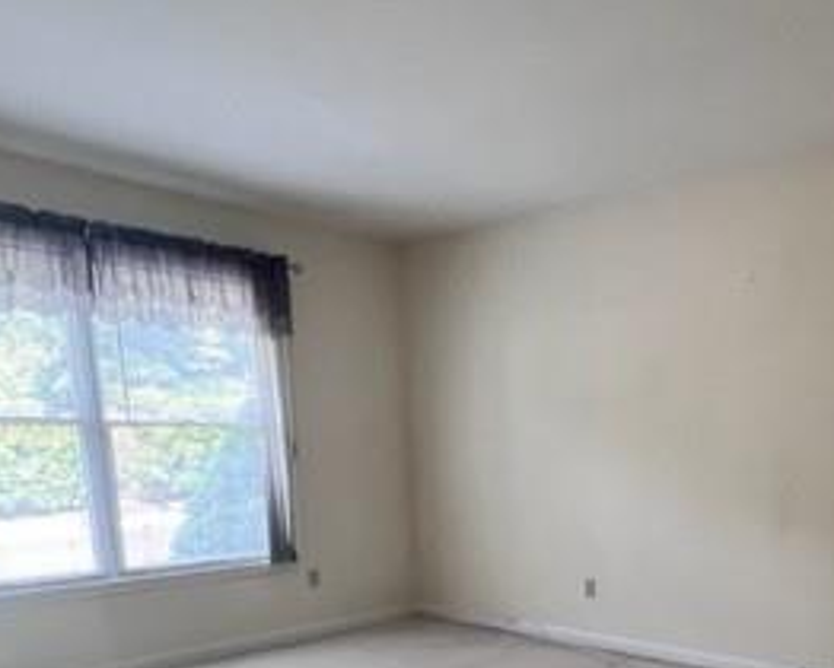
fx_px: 766
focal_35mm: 31
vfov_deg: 43.1
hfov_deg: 54.4
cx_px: 627
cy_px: 601
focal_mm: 1.57
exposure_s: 1/60
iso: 250
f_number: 1.8
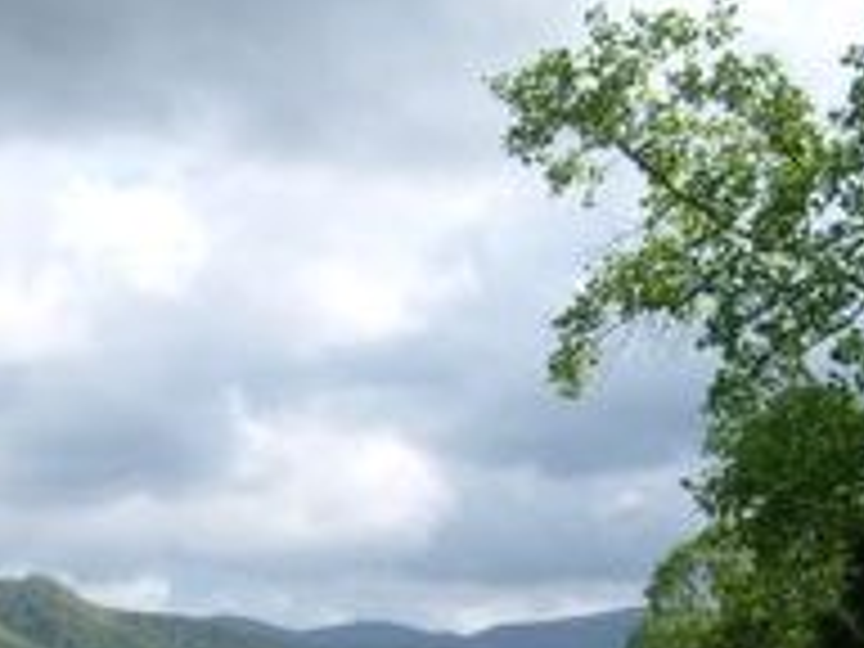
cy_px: 774
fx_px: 2421
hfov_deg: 19.9
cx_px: 115
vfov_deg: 14.7
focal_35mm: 97
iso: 80
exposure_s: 1/250
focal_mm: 5.8
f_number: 7.1
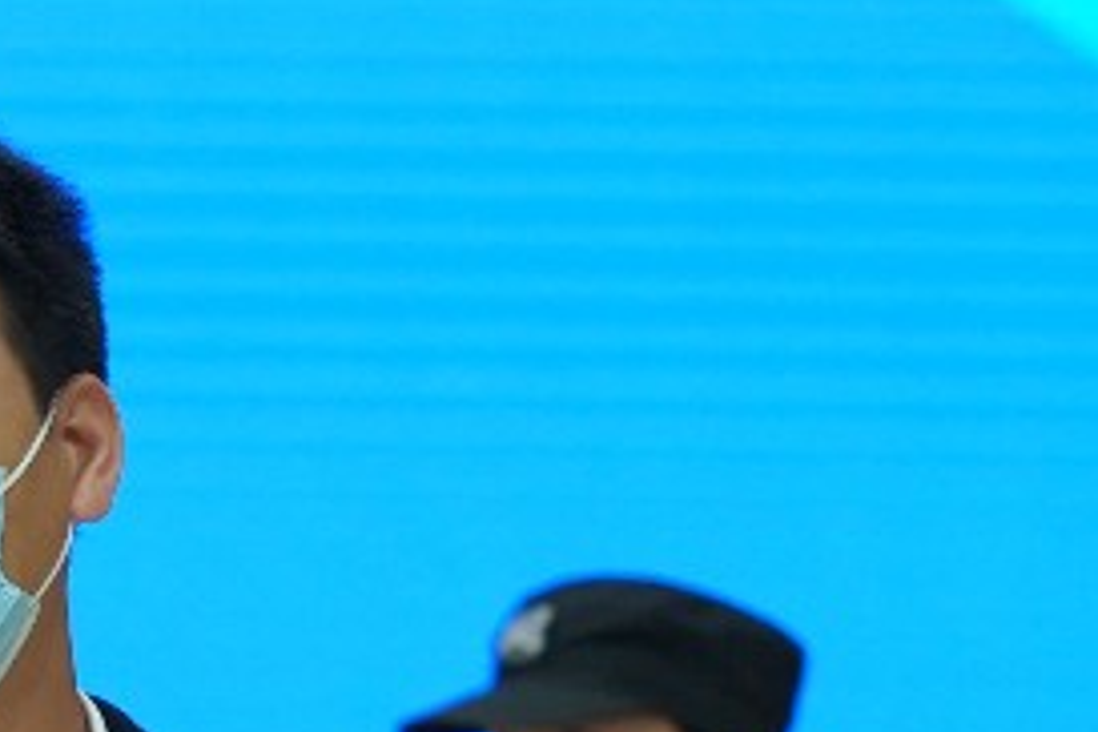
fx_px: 8936
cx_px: -117
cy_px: 1066
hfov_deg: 7.0
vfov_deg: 4.7
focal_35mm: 293
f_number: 2.5
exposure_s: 1/250
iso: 1250
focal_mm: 50
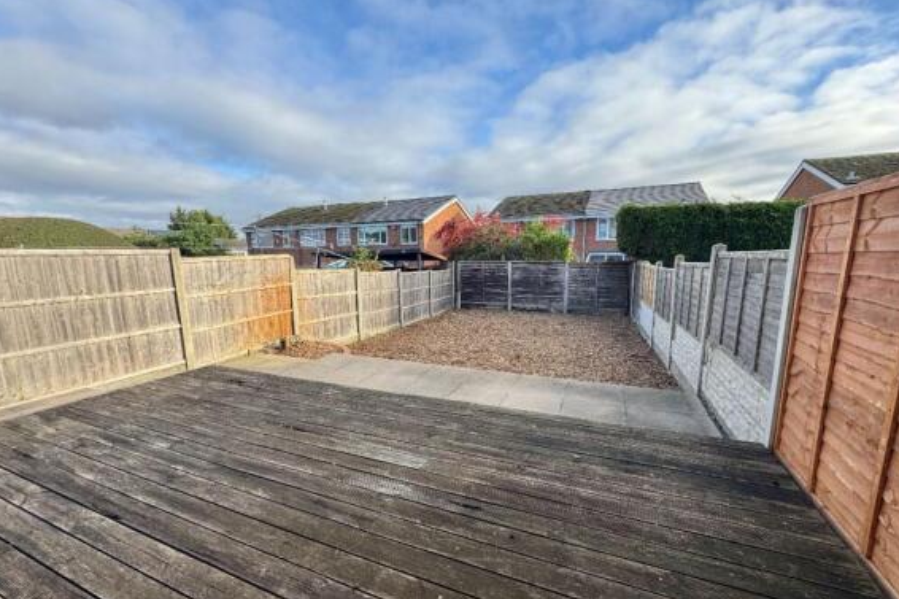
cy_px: 315
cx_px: 455
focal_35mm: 15
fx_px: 374
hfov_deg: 100.4
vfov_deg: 77.2
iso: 40
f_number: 2.2
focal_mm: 2.22
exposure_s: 1/525
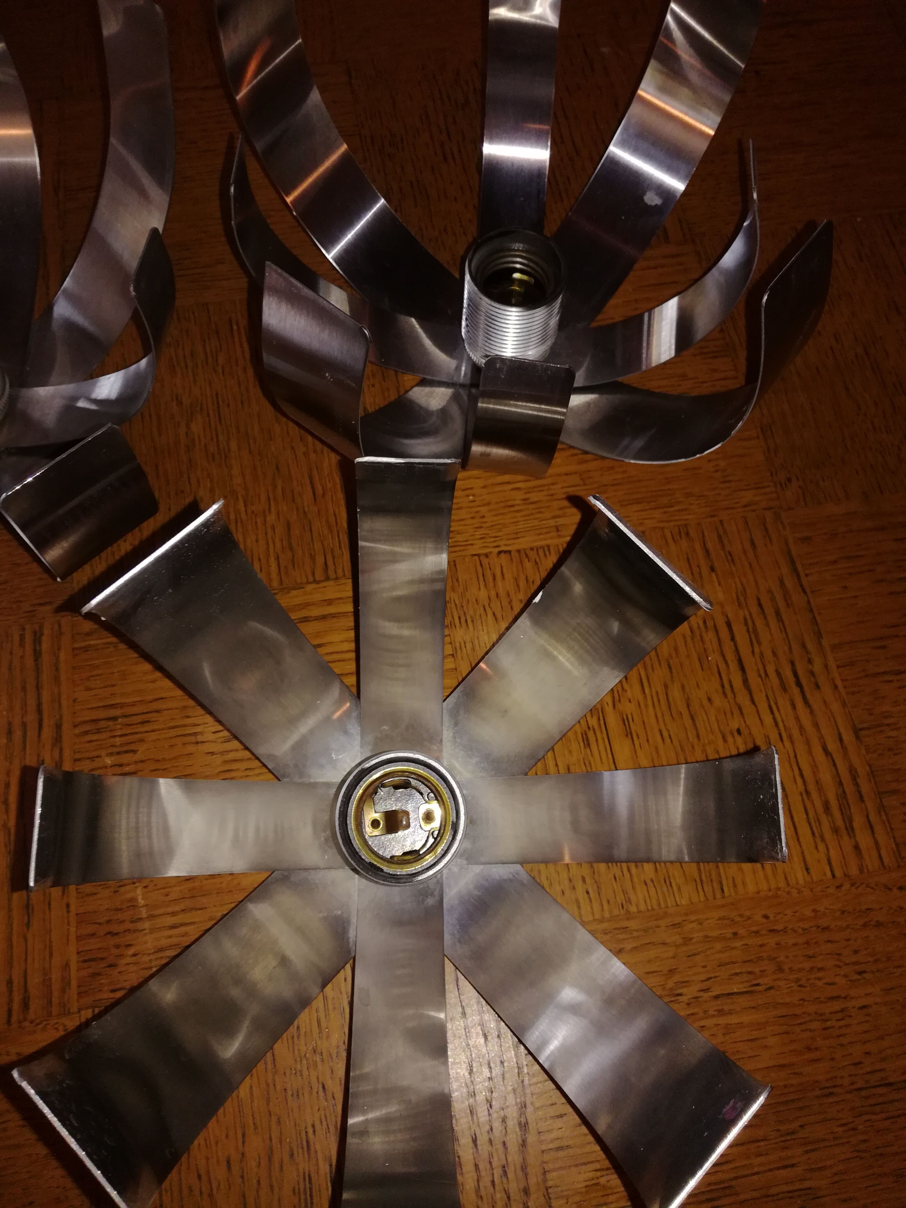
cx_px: 453
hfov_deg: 51.4
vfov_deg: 65.3
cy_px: 604
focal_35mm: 27
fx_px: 942
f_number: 2
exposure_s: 1/33.3
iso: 125
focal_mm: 3.79
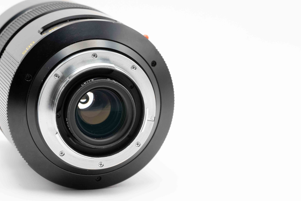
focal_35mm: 131
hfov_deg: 15.6
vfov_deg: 10.5
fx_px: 1095
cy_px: 97
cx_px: 85
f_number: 13
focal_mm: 90
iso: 3200
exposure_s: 1/125
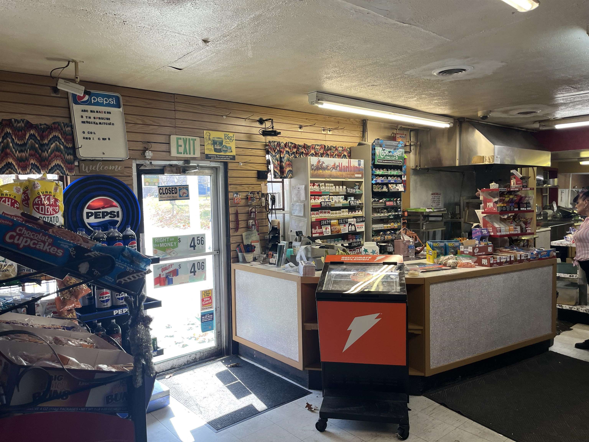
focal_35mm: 26
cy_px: 221
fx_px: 442
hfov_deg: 67.3
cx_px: 294
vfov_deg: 53.1
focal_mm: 5.1
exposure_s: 1/120
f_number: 1.6
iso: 64
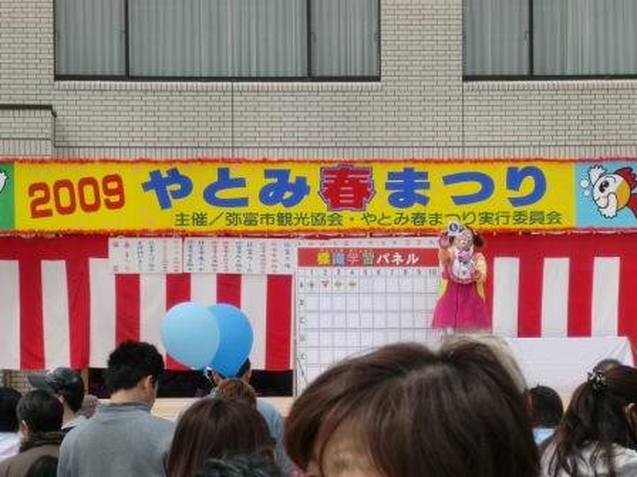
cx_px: 318
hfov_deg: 17.6
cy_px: 238
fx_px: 2061
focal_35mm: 112
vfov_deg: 13.2
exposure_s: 1/400
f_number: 5.9
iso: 64
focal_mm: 18.6
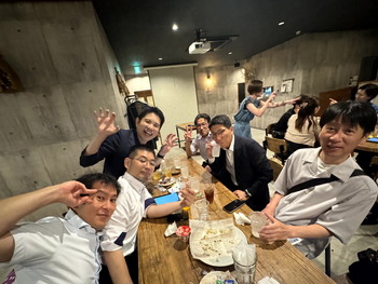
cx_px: 189
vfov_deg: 77.8
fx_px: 175
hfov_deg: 94.5
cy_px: 160
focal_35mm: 16
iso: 1250
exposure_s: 1/40
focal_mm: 2.22
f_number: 2.2
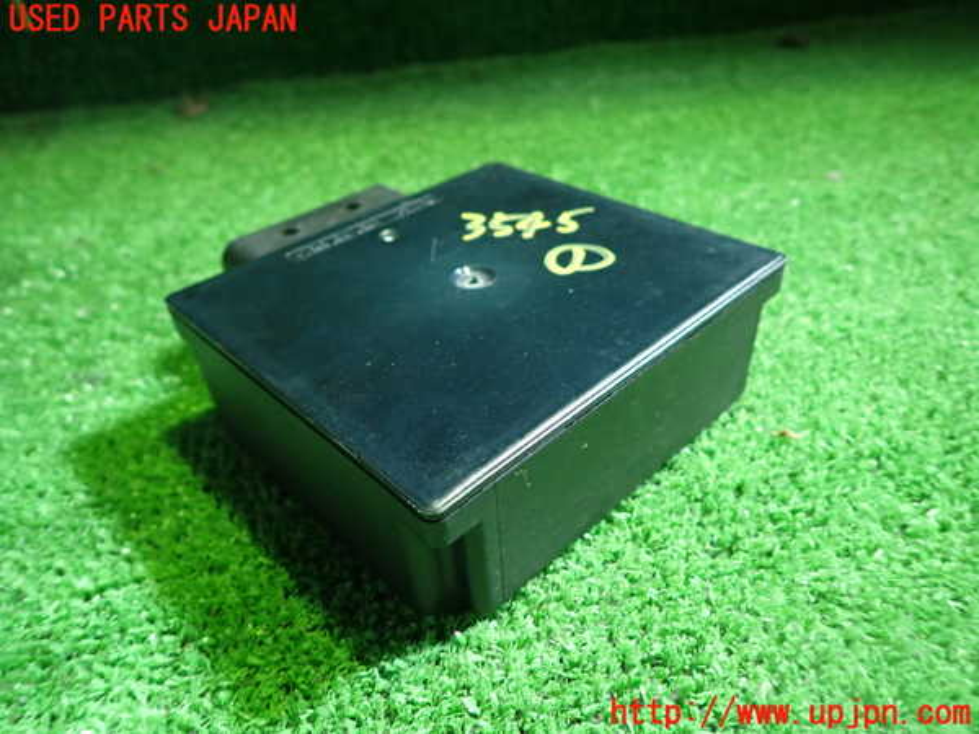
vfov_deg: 54.9
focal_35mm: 25
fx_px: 707
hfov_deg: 69.4
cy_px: 367
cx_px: 490
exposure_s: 1/30
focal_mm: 4.5
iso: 640
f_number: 2
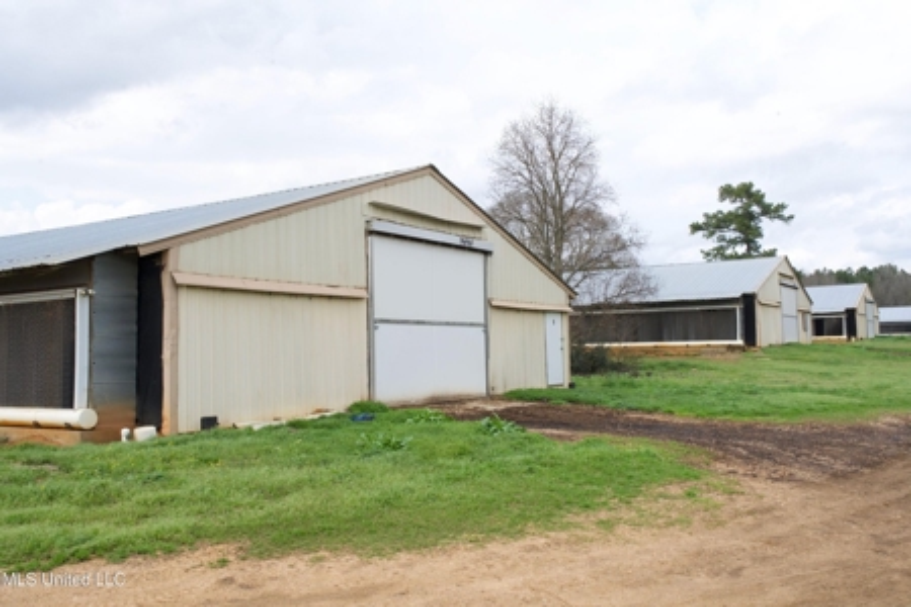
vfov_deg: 40.0
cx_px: 456
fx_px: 835
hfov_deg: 57.2
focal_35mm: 33
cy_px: 304
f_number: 16
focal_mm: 33
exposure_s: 1/100
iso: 400
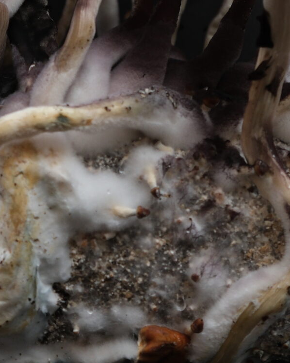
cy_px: 38
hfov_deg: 14.5
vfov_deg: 17.8
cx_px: 144
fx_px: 1138
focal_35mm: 106
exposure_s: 1/125
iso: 800
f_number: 4.5
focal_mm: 22.3
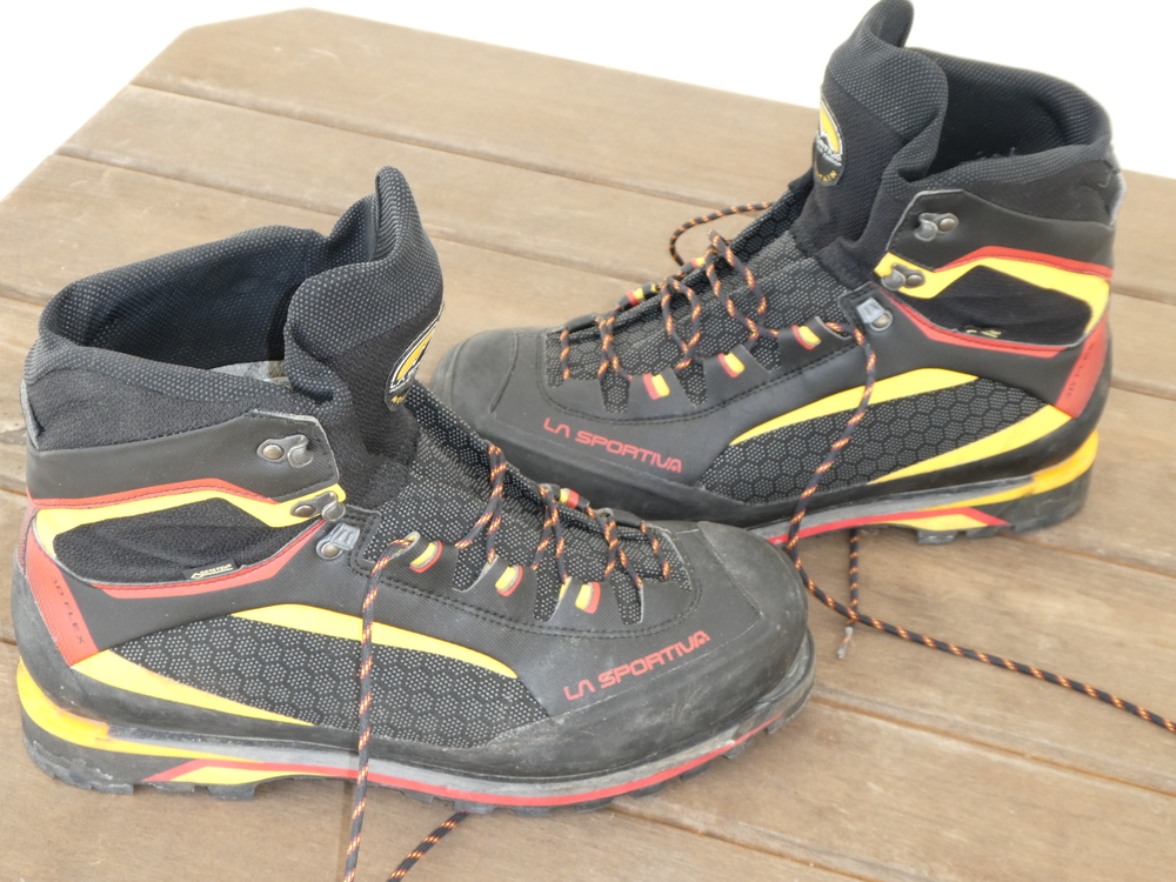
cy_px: 441
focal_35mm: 61
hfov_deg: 31.7
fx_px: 2072
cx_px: 588
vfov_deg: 24.0
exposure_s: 1/60
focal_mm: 10.9
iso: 125
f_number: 4.3
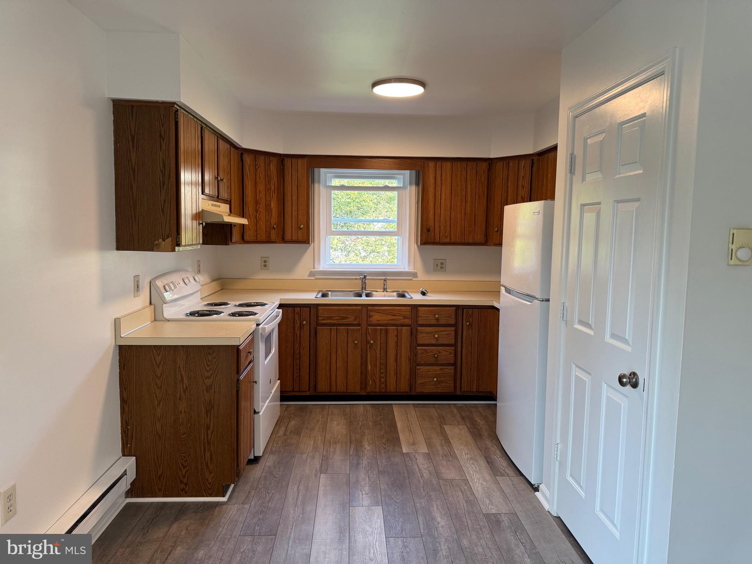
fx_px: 521
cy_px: 282
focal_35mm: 24
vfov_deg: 56.8
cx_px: 376
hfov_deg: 71.6
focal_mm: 6.76
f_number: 1.78
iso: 160
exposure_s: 1/120
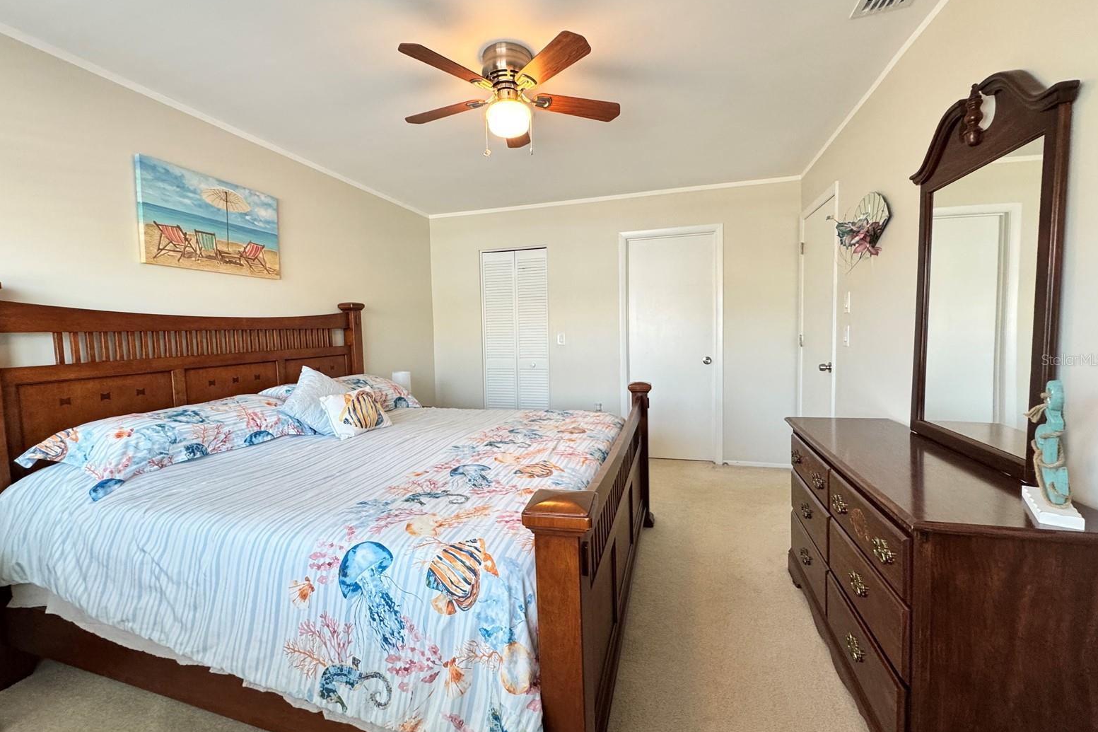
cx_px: 542
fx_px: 457
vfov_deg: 77.3
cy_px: 359
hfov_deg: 100.4
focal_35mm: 15
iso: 250
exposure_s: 1/99
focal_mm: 2.22
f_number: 2.2
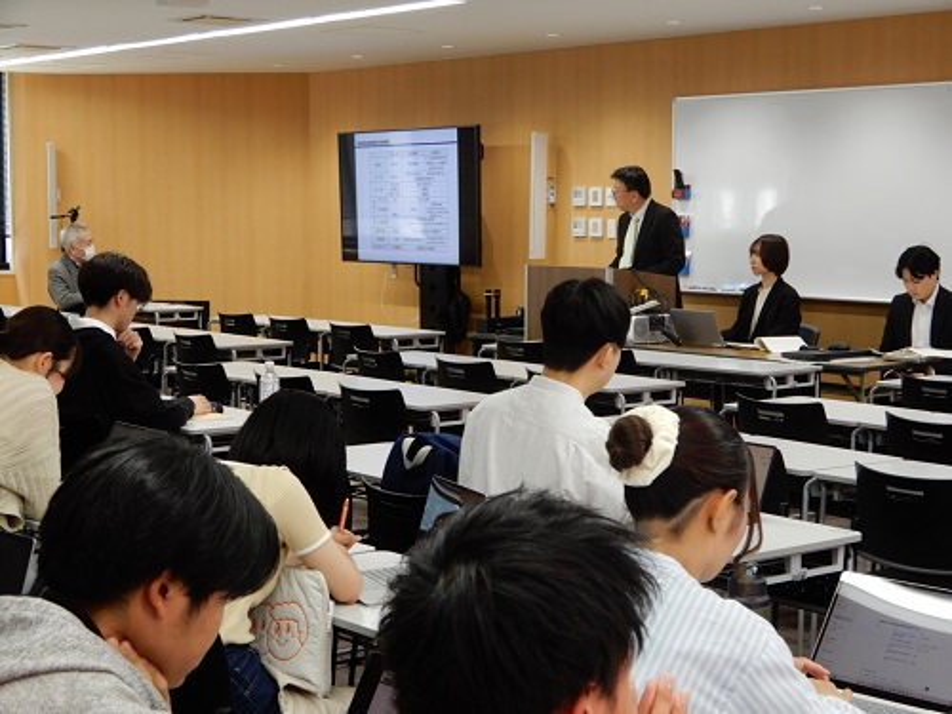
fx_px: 1788
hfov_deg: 29.8
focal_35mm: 65
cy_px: 357
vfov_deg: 22.6
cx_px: 476
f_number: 4.5
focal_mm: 11.6
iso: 250
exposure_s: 1/30
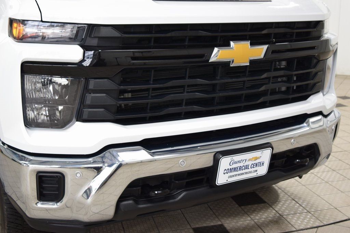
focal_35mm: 46
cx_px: 175
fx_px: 452
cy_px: 116
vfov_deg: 29.0
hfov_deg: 42.3
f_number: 6.3
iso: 500
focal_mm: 31
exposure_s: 1/15
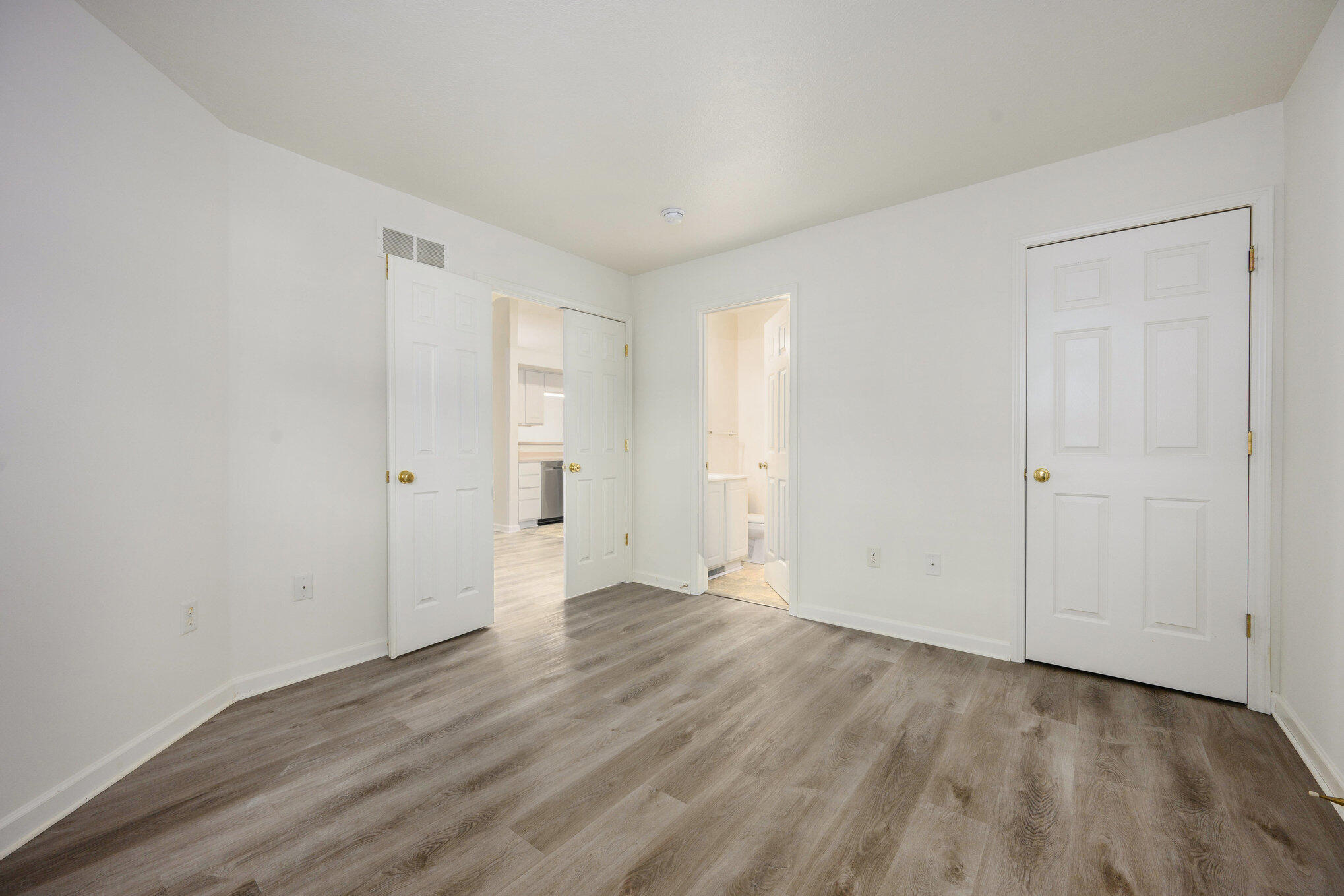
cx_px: 672
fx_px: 523
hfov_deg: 104.3
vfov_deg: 81.2
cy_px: 448
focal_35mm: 14
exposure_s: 1/125
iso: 400
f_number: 7.1
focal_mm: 14
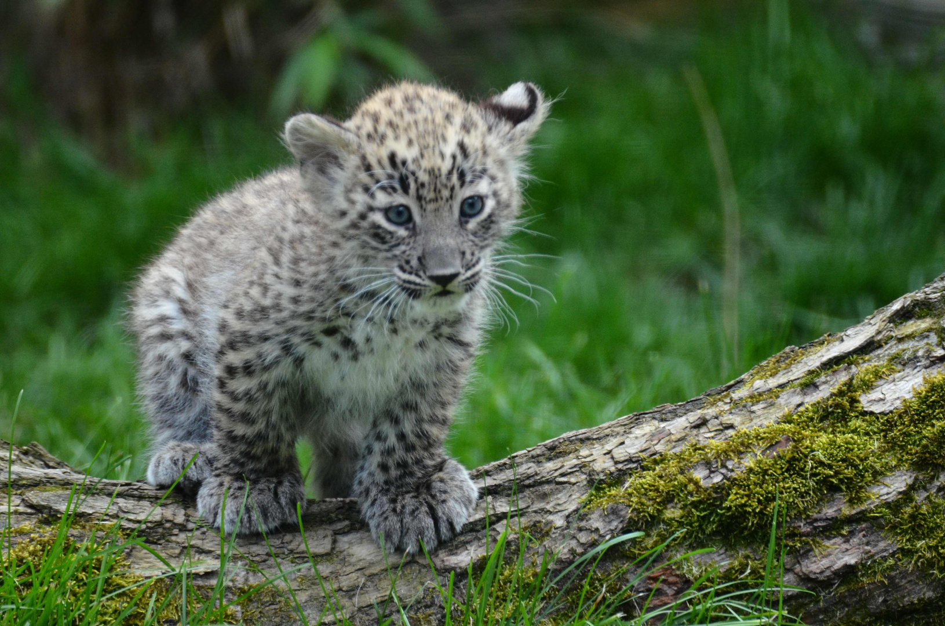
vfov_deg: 3.0
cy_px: 313
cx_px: 472
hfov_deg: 4.6
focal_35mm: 450
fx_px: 11787
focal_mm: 300
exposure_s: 1/640
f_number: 5.6
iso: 800
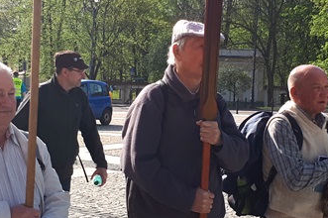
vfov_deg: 15.7
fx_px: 792
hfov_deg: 23.4
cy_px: 102
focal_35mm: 87
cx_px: 161
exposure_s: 1/855
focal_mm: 3.6
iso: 40
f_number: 1.9
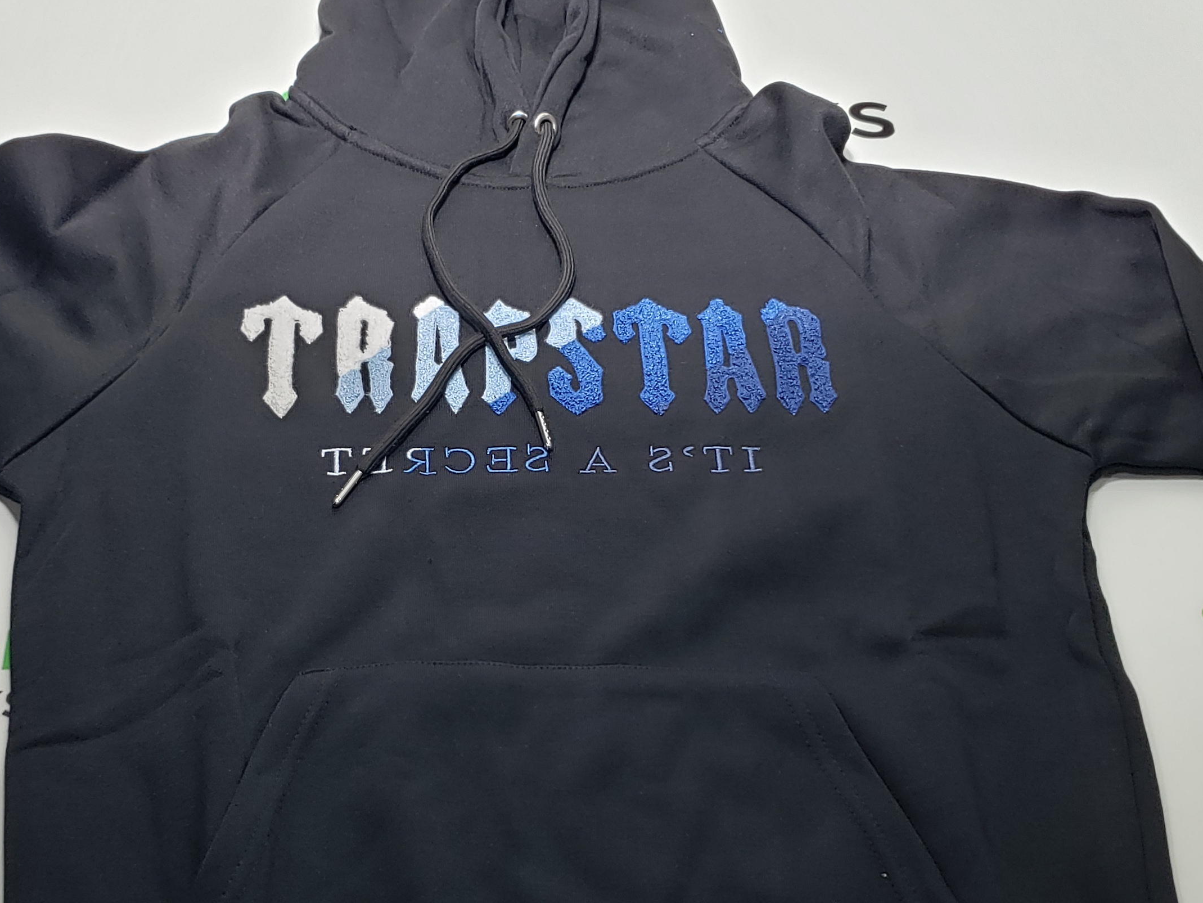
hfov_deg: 38.9
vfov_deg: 29.6
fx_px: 1703
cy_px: 520
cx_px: 550
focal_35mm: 49
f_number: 1.5
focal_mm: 4.3
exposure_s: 1/100
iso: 50
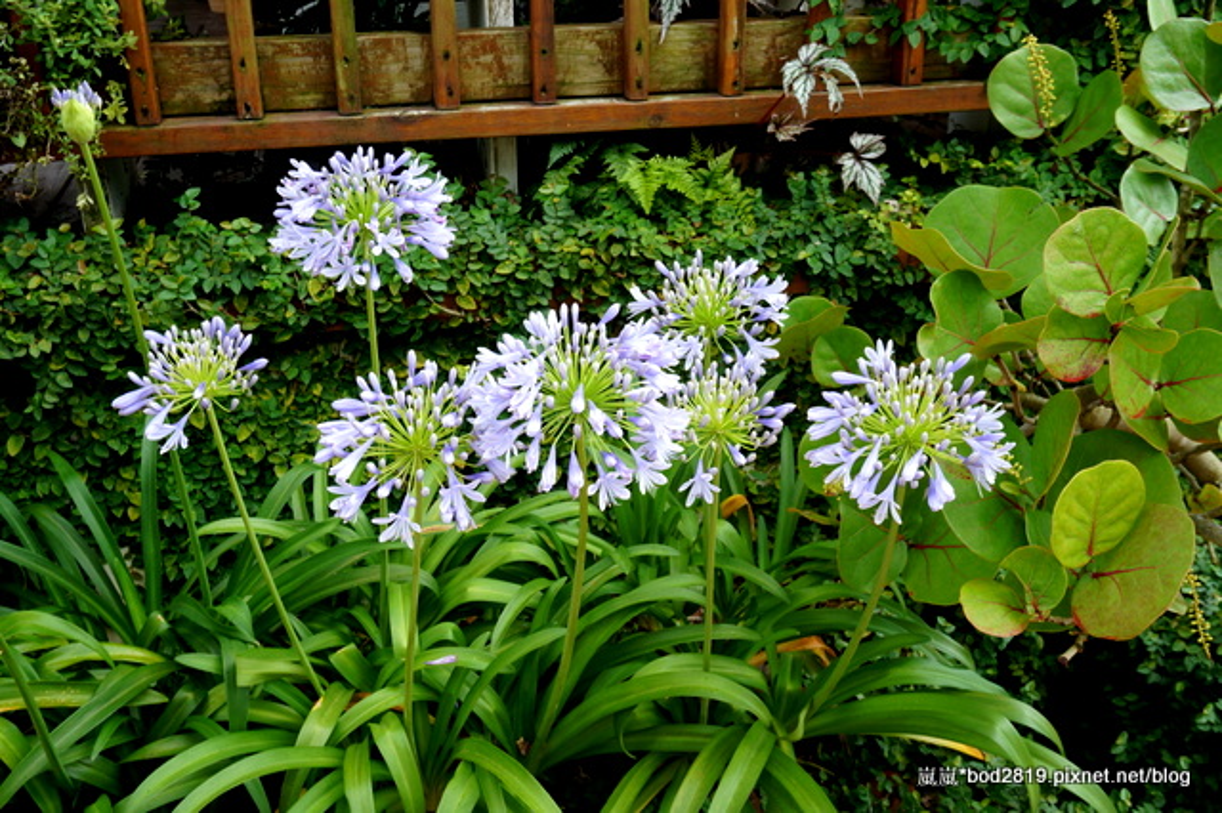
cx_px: 611
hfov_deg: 51.3
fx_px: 1272
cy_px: 406
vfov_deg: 35.5
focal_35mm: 38
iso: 200
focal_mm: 25
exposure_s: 1/60
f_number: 9
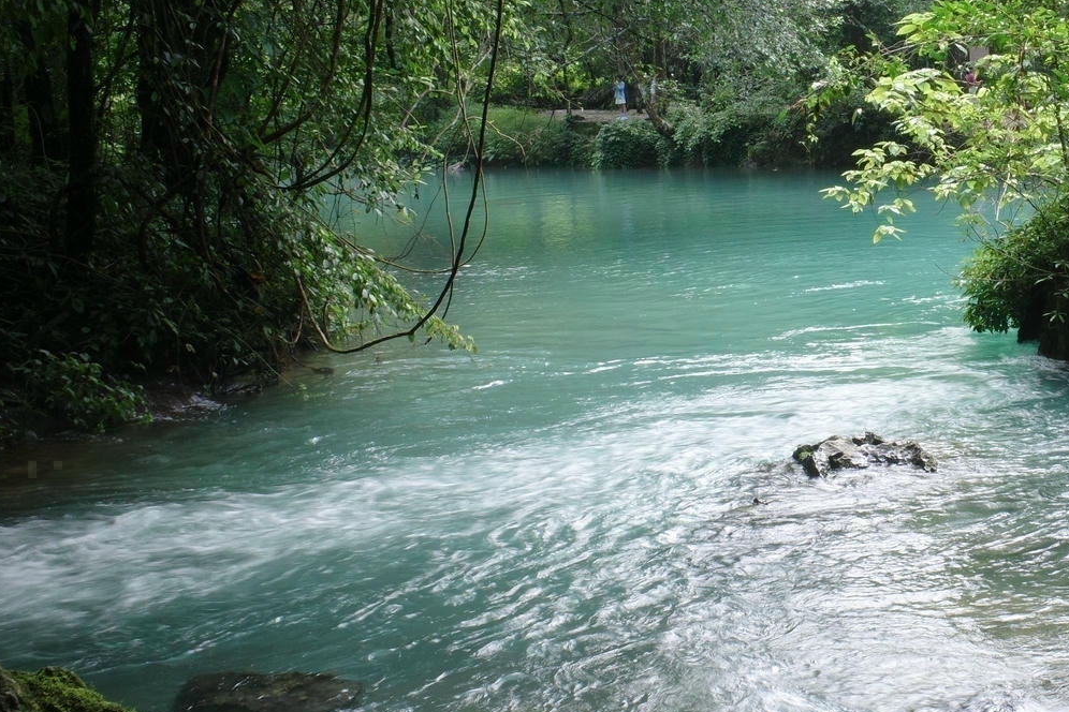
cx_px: 990
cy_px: 187
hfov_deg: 34.5
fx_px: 1603
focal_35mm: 54
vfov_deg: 24.8
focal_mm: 18.3
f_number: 11
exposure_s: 1/20
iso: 640
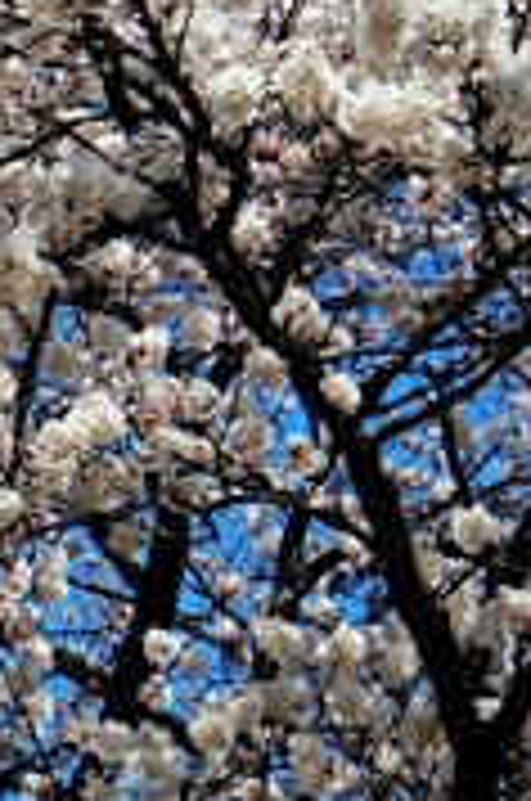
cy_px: 1109
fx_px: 3598
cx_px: -1156
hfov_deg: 7.3
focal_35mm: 162
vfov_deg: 12.2
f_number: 8
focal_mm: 24
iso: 100
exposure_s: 1/320
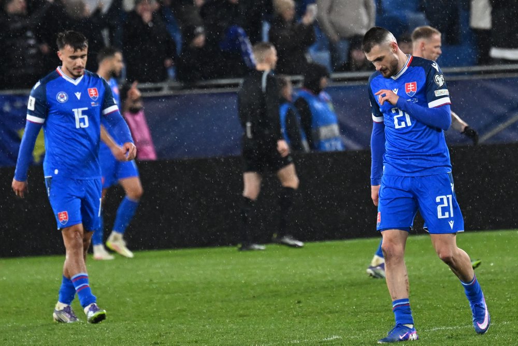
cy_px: 173
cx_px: 259
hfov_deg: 5.2
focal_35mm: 400
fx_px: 5759
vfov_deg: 3.4
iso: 4000
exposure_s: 1/800
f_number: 6.3
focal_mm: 400
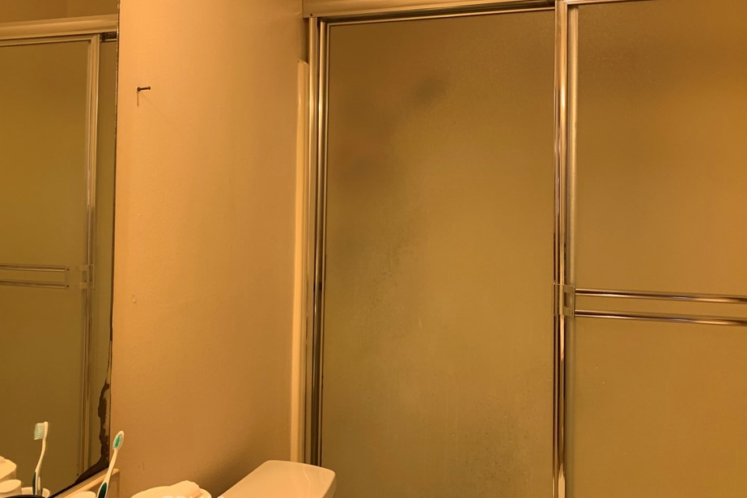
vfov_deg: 43.4
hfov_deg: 61.9
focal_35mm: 30
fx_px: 622
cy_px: 204
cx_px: 379
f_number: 1.8
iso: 160
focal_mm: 4.25
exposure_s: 1/60
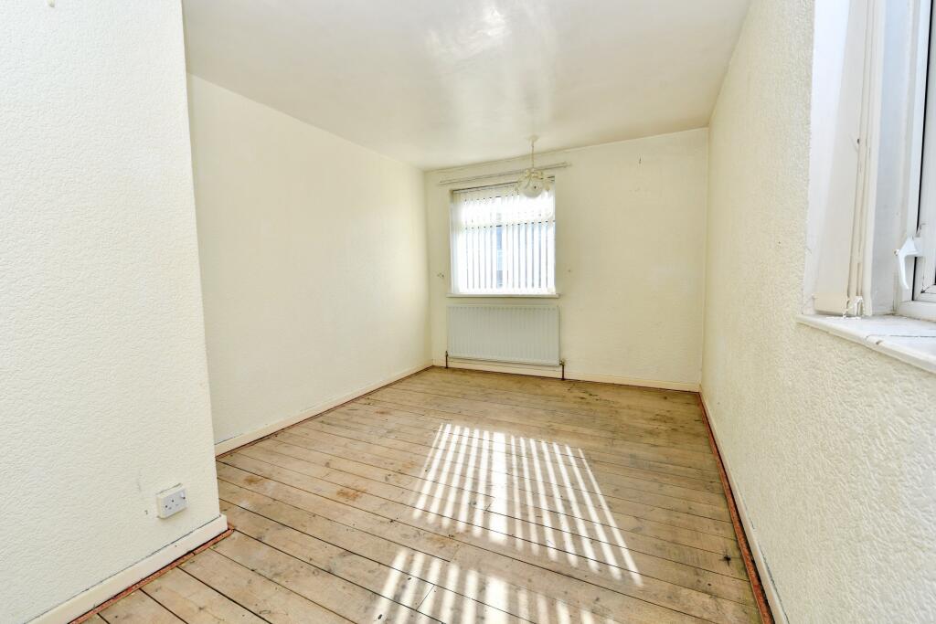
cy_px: 312
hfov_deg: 100.4
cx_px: 468
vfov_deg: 77.3
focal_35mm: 15
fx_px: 390
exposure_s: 1/250
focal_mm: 15
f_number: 8
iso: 360
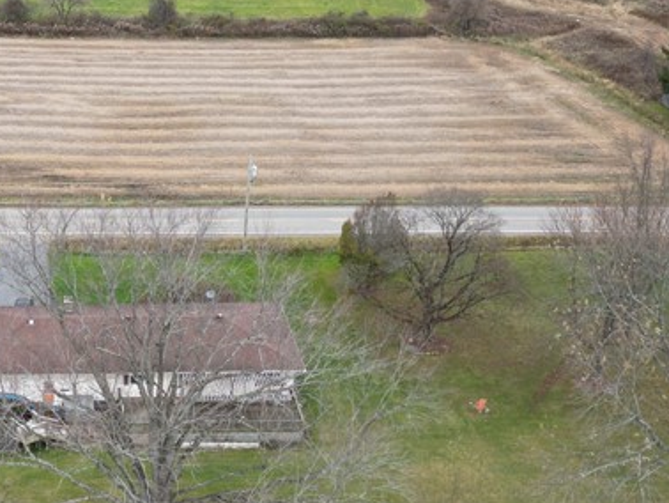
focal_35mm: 65
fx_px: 1257
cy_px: 338
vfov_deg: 22.5
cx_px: 92
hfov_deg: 28.8
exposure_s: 1/500
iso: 100
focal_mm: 6.72
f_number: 1.7
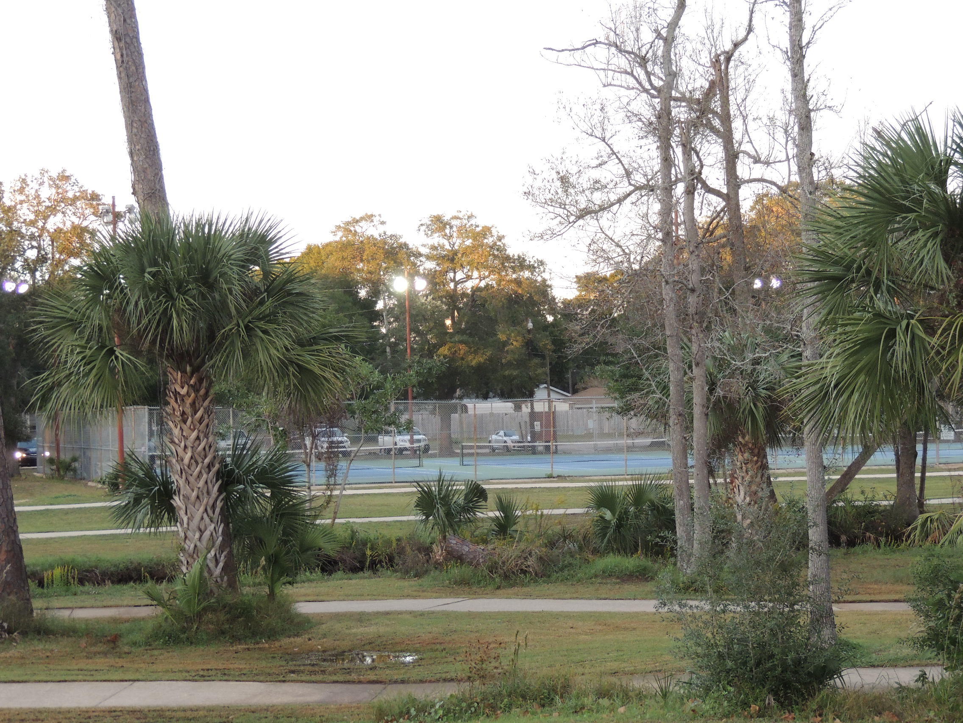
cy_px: 362
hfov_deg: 26.0
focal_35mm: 75
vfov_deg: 19.6
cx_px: 482
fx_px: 2086
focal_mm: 13.3
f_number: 3.9
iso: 400
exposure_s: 1/100
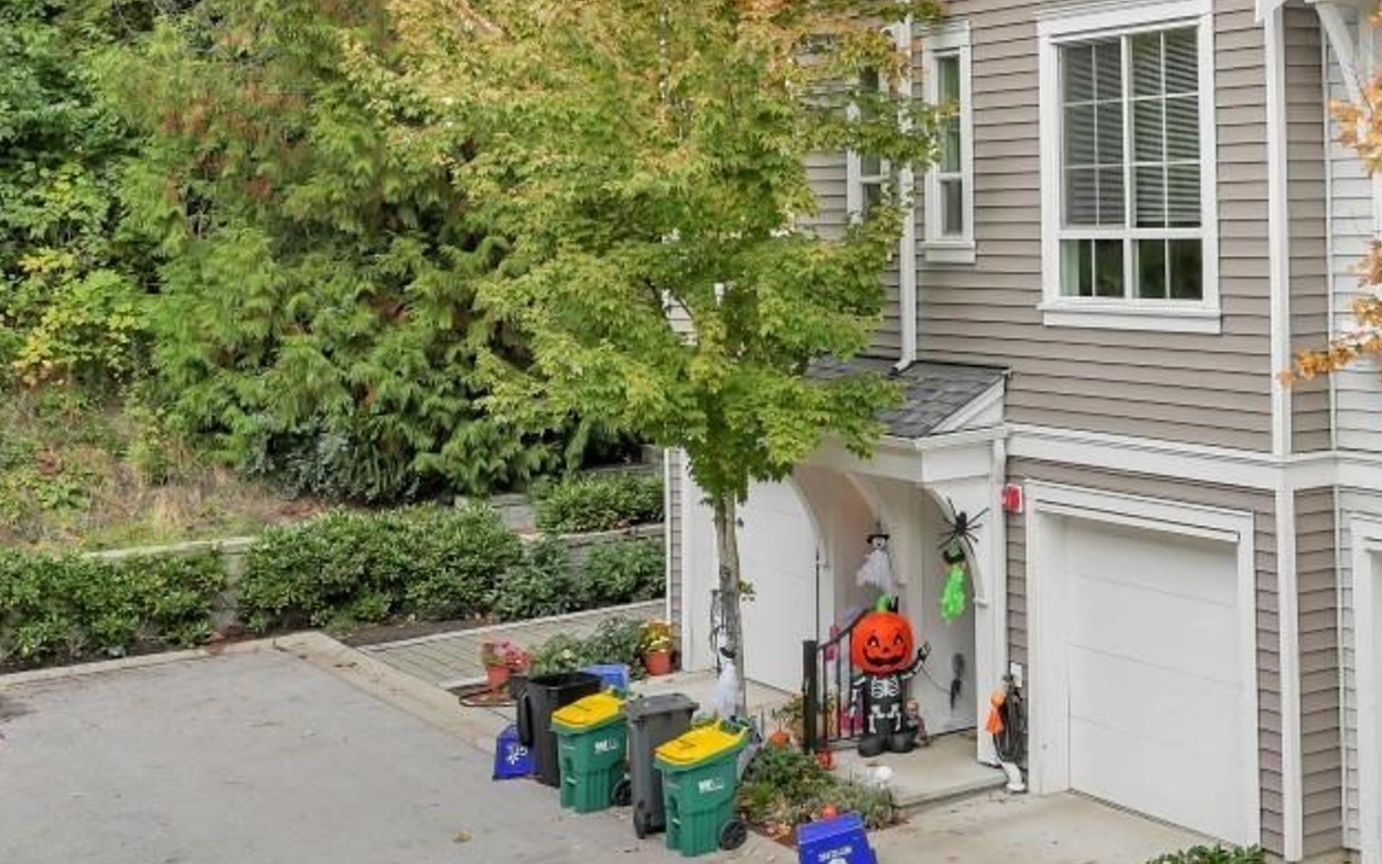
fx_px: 2205
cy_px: 88
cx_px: 1202
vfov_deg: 21.7
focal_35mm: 59
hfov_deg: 33.3
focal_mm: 22.2
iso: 100
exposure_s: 1/200
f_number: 4.5
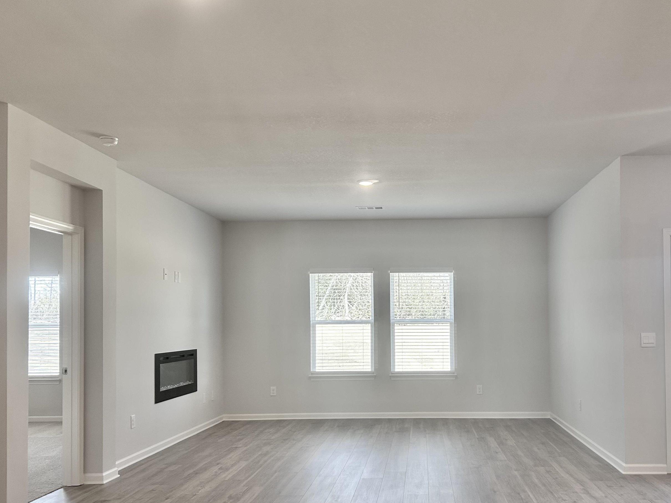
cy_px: 305
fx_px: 640
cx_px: 413
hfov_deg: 54.8
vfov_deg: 42.7
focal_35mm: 33
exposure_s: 1/120
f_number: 1.5
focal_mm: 5.7
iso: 80
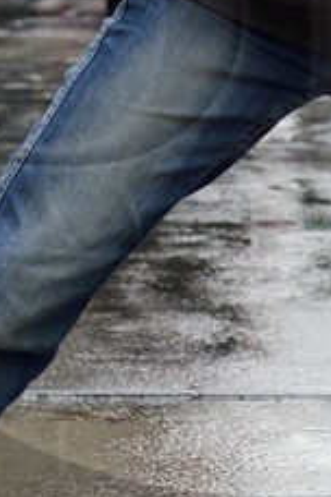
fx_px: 4647
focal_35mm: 337
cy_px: -102
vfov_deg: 6.1
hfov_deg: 4.1
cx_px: 278
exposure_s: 1/200
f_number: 5
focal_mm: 48
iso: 800
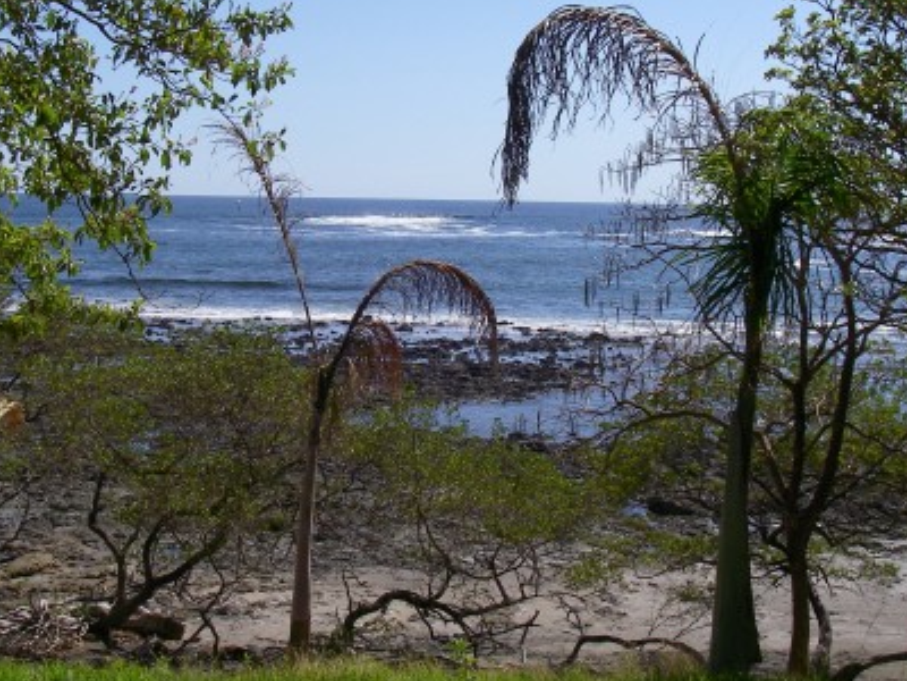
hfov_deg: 33.7
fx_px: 1494
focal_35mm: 57
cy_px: 293
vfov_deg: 25.6
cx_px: 383
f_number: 6.6
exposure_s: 1/320
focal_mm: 6.3
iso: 64
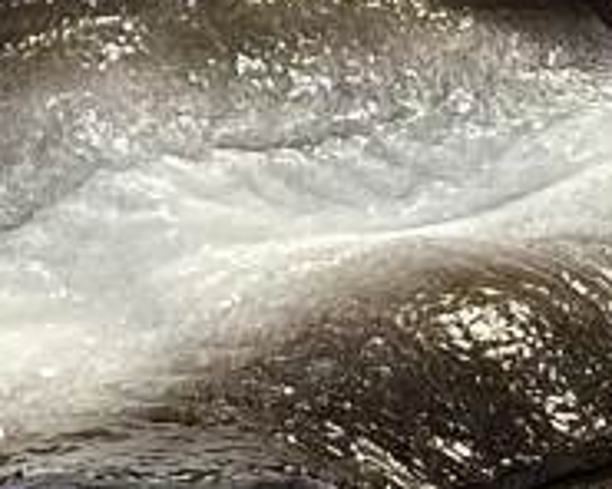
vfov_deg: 4.2
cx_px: 7
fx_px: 6611
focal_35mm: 365
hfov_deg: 5.3
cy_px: -734
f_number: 1.78
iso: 50
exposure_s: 1/50
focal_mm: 6.86
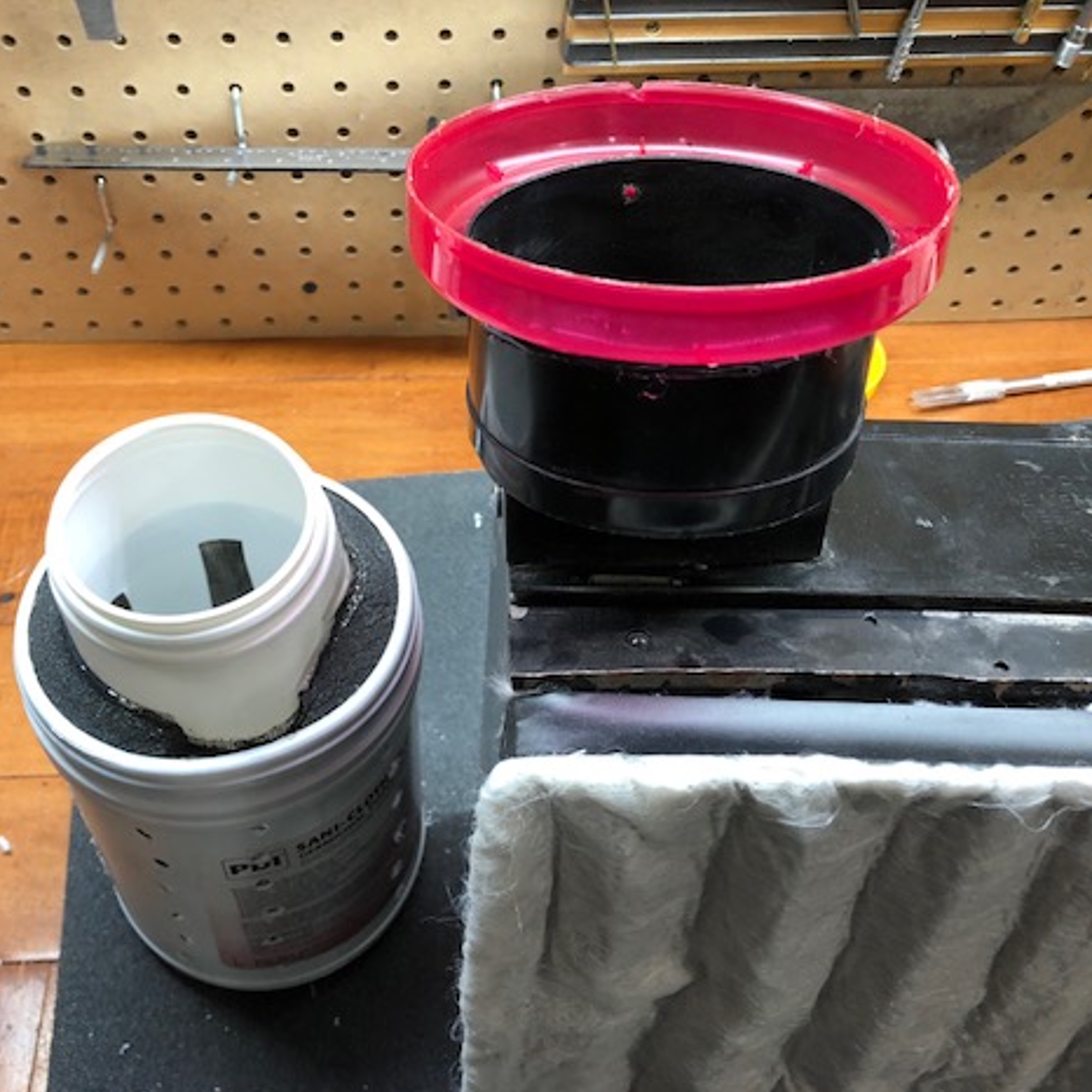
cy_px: 558
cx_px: 443
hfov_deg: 48.2
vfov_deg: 48.4
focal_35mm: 34
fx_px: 1213
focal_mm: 3.99
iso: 32
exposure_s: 1/30
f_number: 1.8
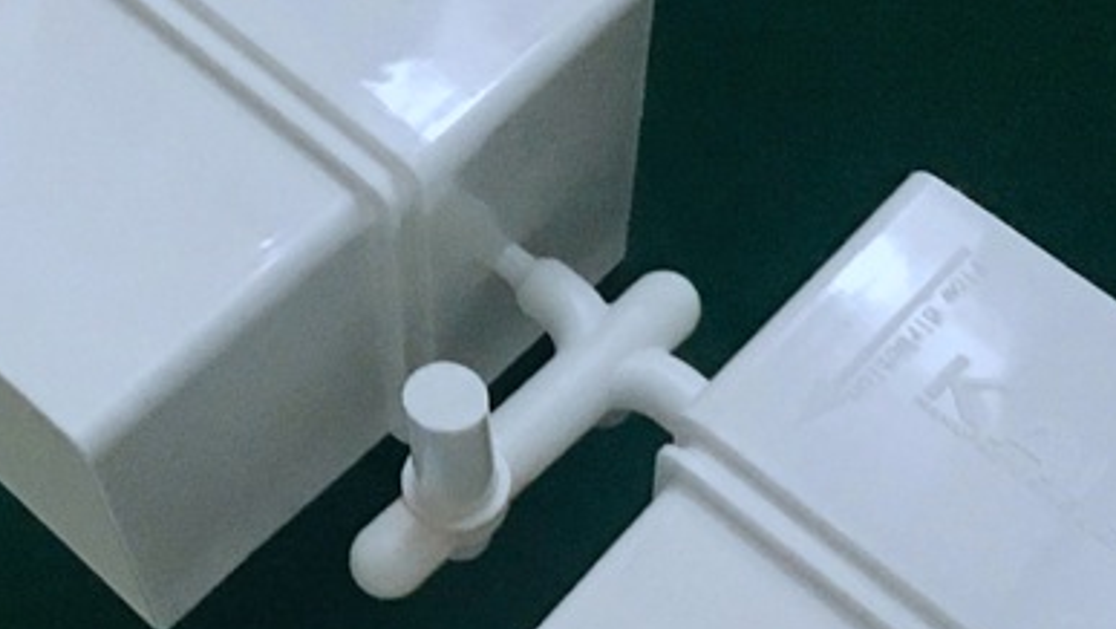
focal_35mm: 63
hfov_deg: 33.1
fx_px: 1865
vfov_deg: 19.0
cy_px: 447
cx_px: 415
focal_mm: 3.99
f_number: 1.8
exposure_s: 1/4
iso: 320
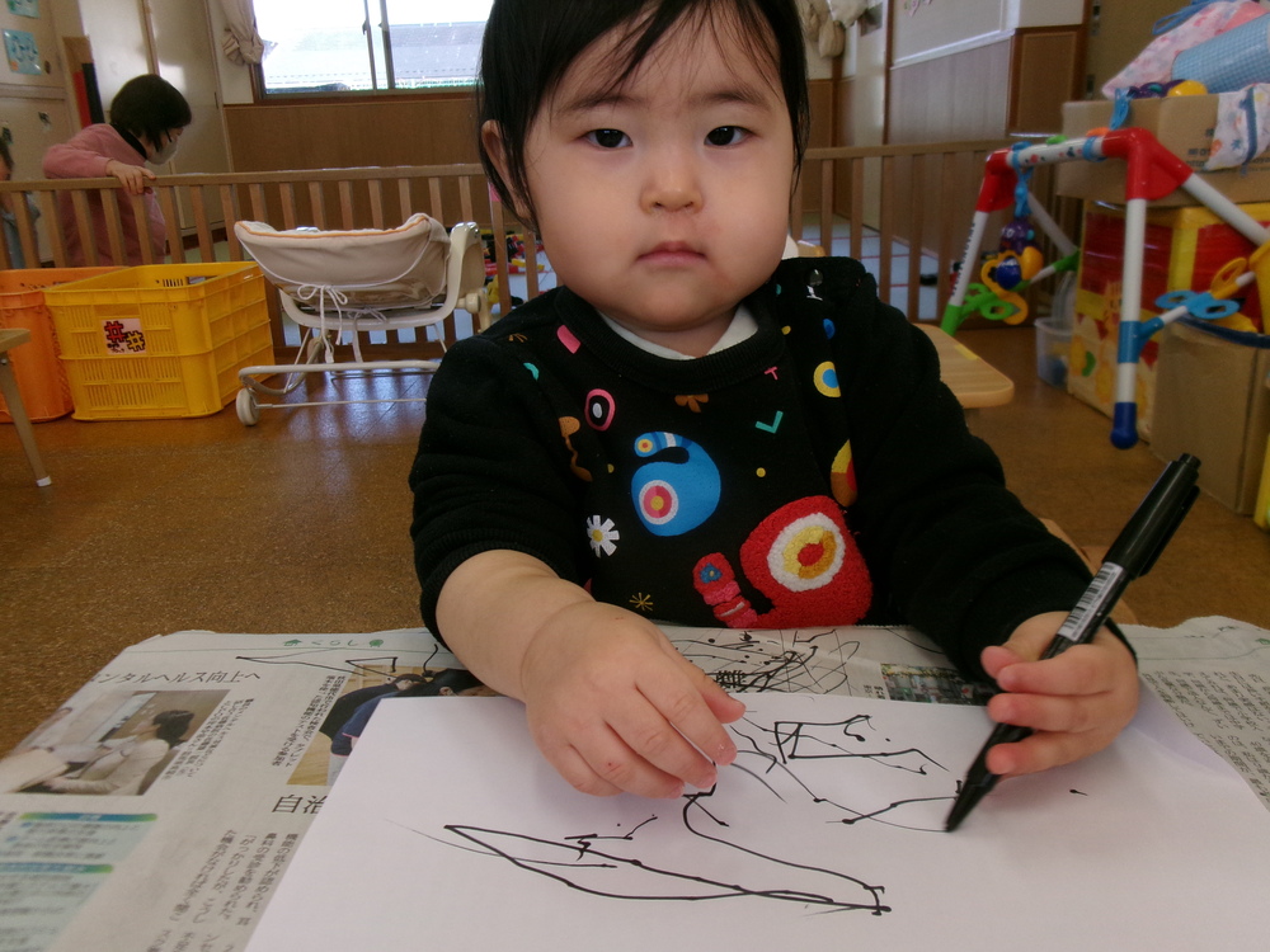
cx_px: 635
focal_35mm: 28
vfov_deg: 49.7
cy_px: 476
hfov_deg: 63.4
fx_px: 1027
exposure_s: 1/125
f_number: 3.9
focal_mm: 5.1
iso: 196
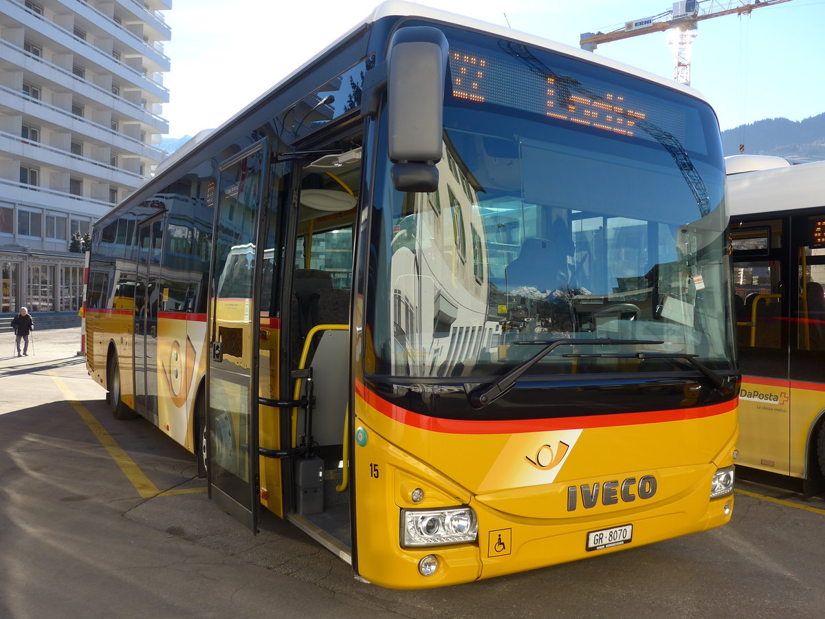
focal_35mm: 29
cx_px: 412
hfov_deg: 61.7
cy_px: 310
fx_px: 691
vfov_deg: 48.2
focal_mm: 6
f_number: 2.8
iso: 80
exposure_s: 1/500
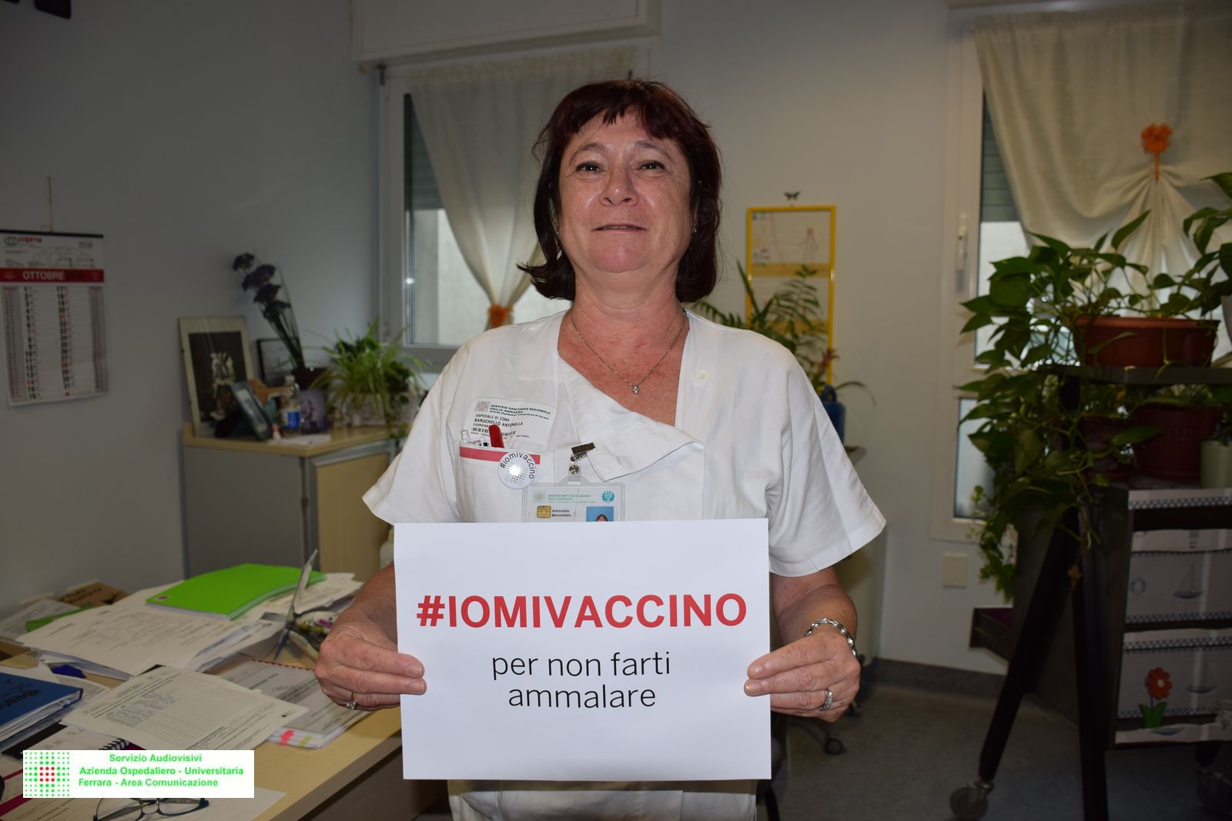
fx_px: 924
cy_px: 410
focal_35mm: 27
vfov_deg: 47.9
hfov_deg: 67.4
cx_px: 616
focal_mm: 18
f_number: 3.5
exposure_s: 1/60
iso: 100
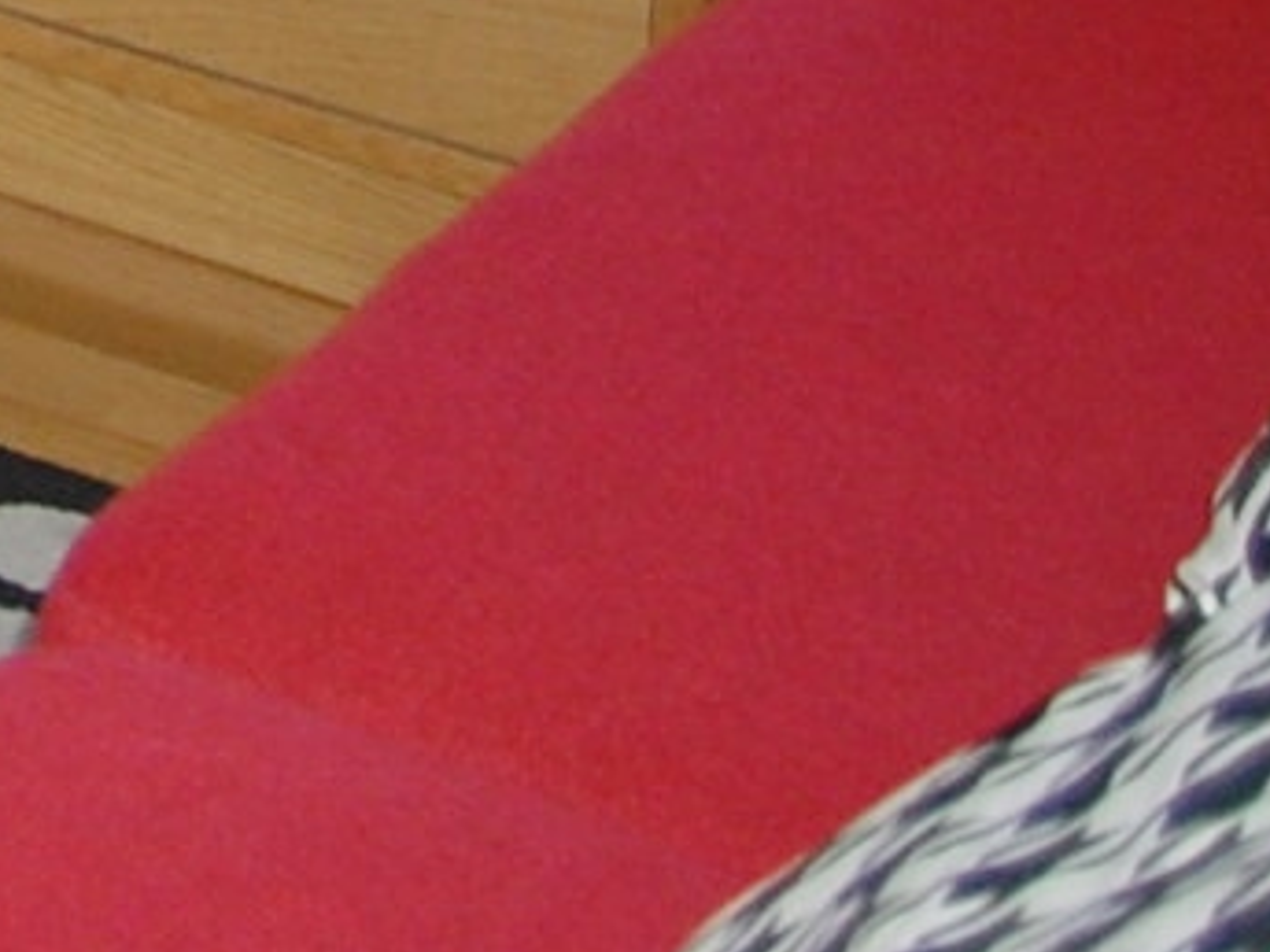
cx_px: -2499
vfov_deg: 7.8
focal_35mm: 170
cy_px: -1708
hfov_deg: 9.3
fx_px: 6237
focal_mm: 18
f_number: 3.5
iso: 400
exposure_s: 1/500
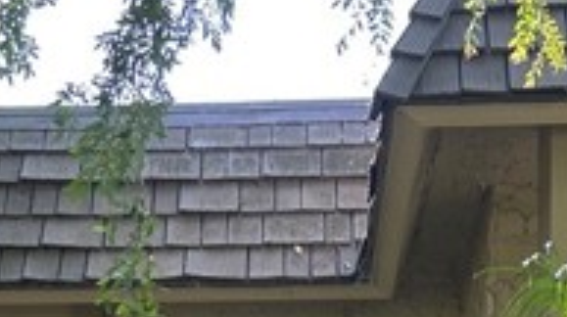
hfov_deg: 22.6
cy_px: 842
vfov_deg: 10.4
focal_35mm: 94
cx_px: 203
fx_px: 1411
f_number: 1.5
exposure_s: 1/347
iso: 50
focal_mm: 5.7
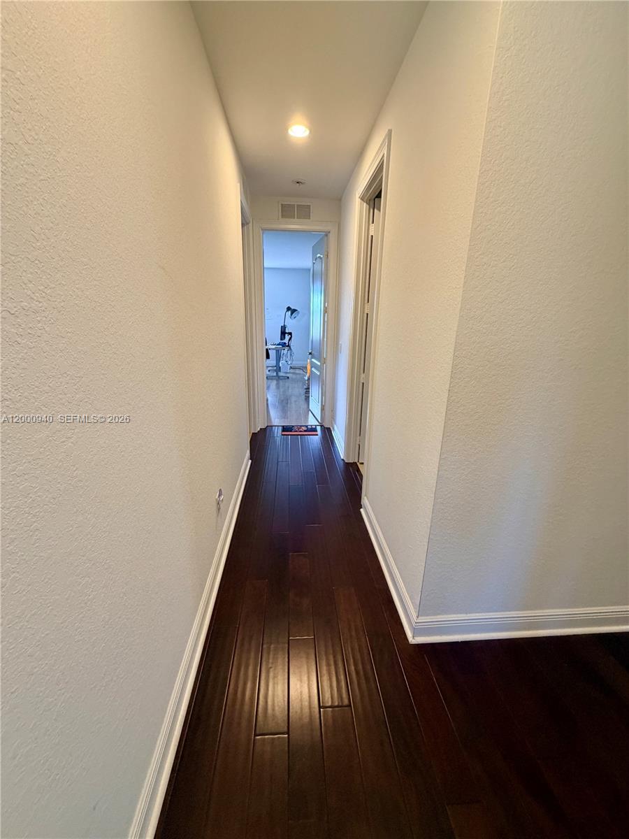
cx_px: 314
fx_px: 339
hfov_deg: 85.7
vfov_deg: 102.1
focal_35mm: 14
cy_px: 420
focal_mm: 2.22
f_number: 2.2
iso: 250
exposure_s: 1/60
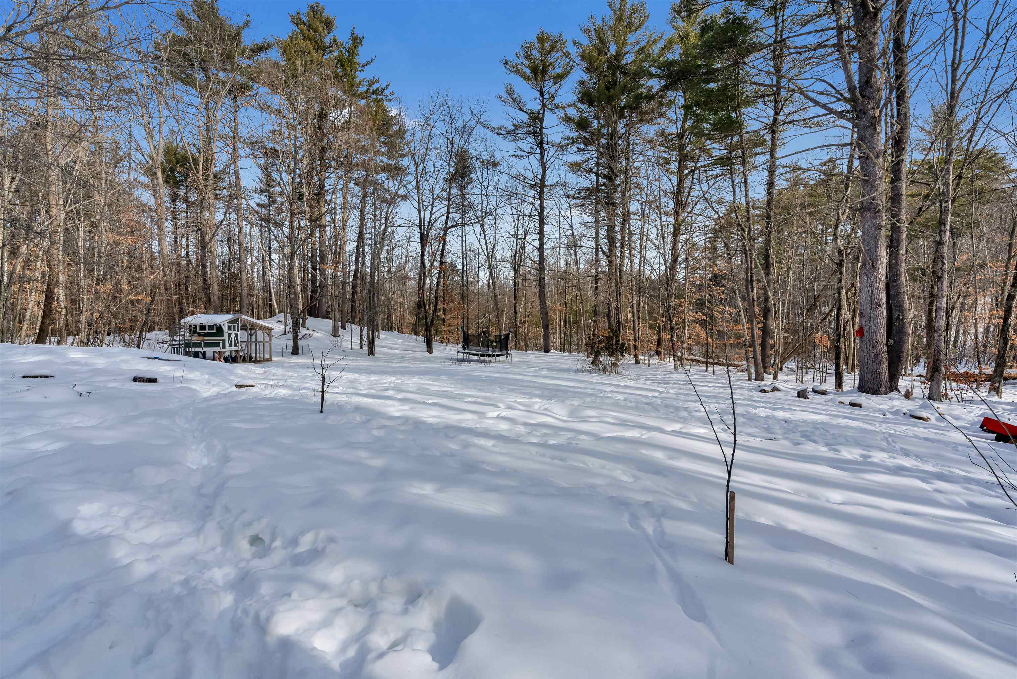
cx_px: 508
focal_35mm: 16
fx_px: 452
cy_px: 340
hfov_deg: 96.7
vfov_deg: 73.8
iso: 800
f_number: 8
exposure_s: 1/1500
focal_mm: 16
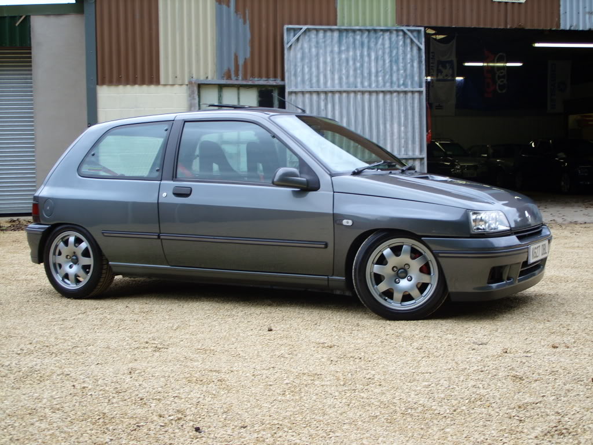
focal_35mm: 54
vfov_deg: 27.0
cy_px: 222
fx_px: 925
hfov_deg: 35.5
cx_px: 296
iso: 50
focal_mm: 11.17
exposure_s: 1/91
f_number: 3.1
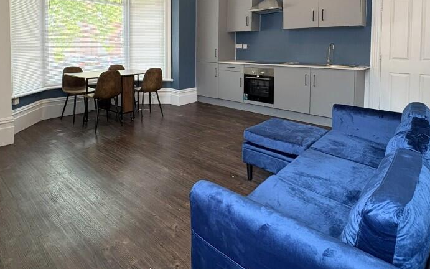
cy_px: 57
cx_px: 210
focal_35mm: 22
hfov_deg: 79.6
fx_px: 258
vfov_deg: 51.9
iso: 400
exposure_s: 1/60
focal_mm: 2.22
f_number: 2.2
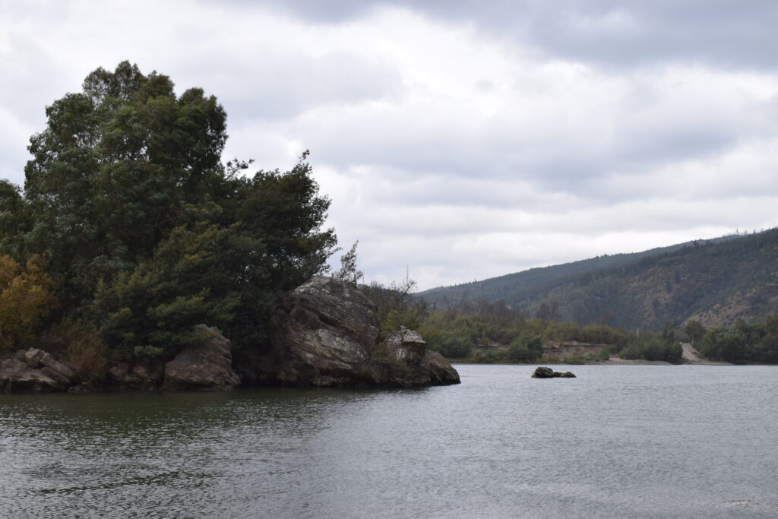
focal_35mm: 45
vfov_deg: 29.9
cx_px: 389
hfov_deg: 43.6
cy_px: 260
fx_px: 973
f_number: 9
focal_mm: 30
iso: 100
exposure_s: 1/200
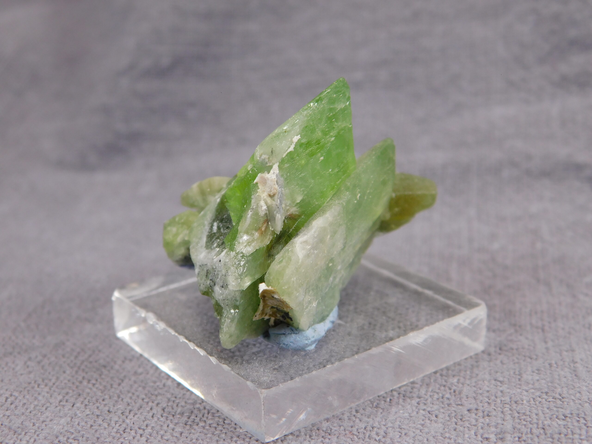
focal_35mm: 59
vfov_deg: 24.8
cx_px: 296
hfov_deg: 32.7
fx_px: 1009
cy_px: 222
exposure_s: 1/125
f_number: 4
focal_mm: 10.4
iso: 125
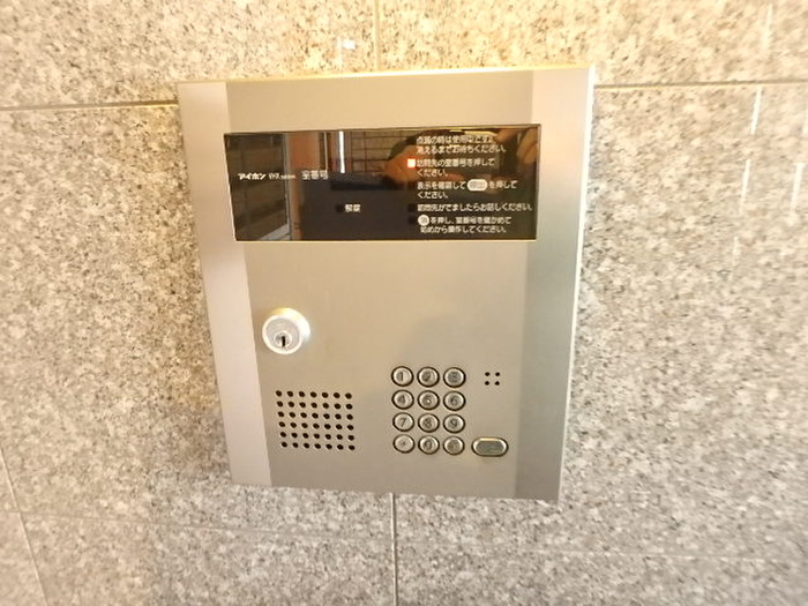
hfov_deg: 79.0
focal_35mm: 21
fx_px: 490
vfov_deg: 63.4
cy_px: 303
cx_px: 404
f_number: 3.5
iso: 1600
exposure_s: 1/4
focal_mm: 3.7
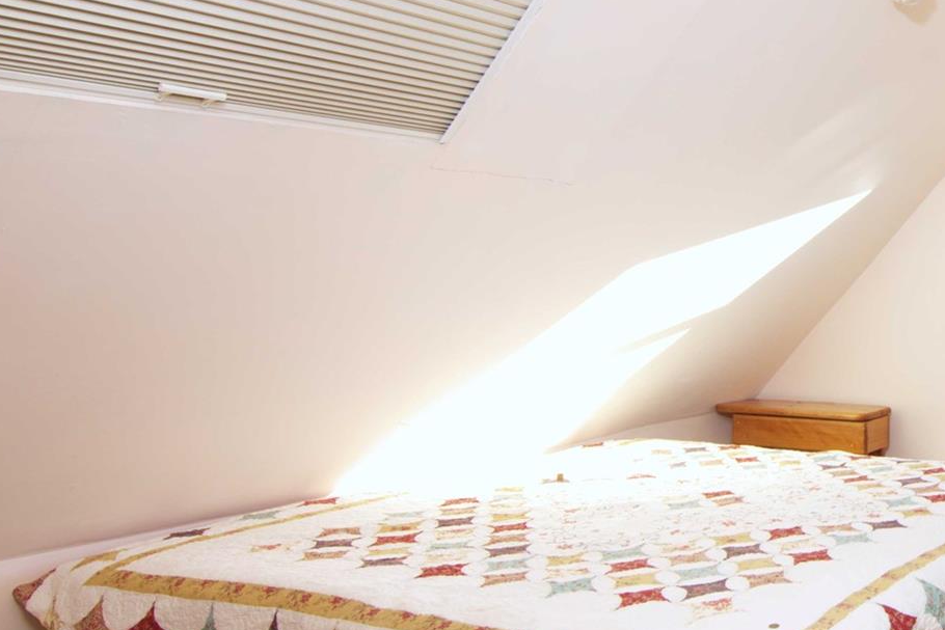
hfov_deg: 42.5
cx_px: 1000
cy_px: 274
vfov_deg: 35.8
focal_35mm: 37
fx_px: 975
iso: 320
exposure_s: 1/40
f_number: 9
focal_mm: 11
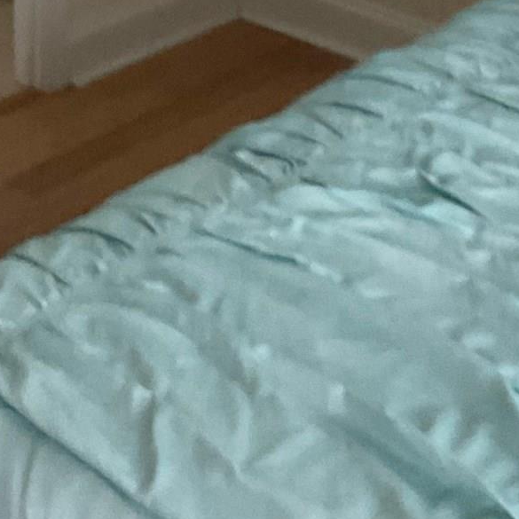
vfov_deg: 16.0
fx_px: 1713
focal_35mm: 101
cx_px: 287
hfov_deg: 17.2
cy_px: -222
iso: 320
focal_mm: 3
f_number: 1.8
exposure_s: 1/60
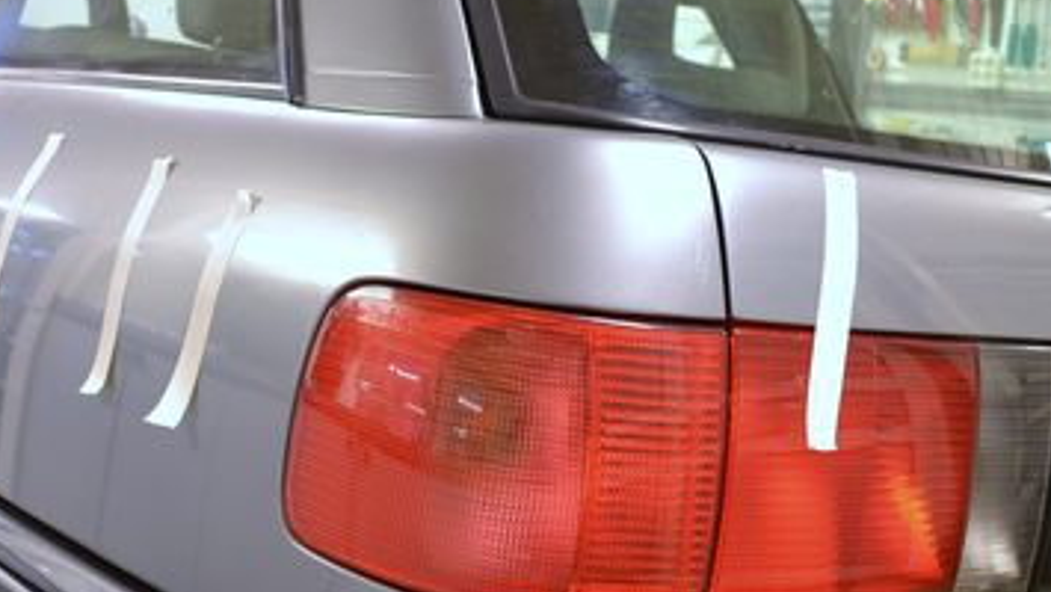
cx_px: 388
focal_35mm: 51
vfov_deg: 23.3
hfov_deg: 40.3
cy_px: 443
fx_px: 1422
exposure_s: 1/2.5
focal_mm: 18
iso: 100
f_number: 3.5
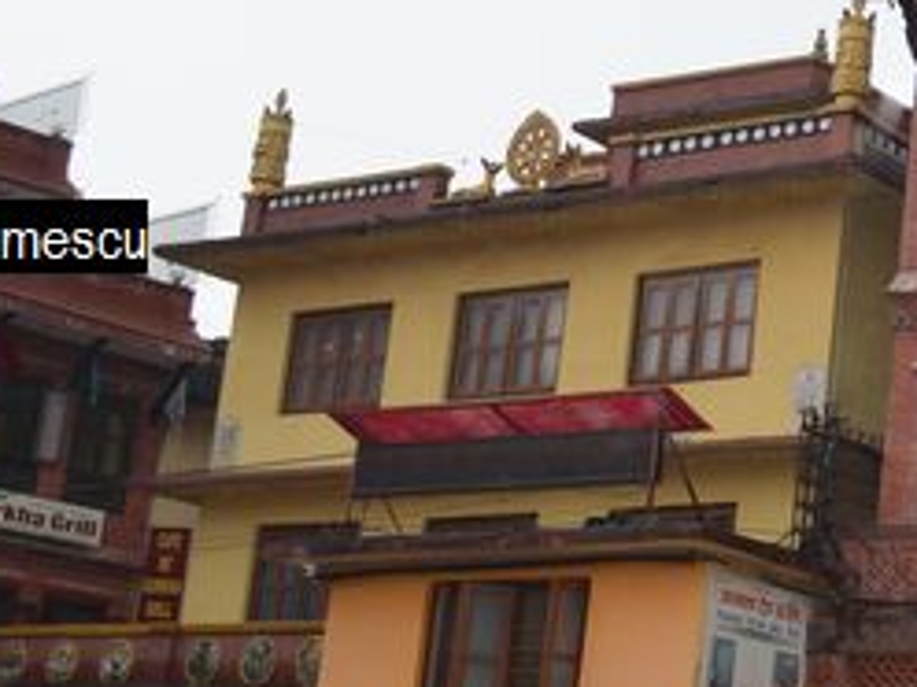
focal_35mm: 93
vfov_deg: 15.9
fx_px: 2464
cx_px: 1191
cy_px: 238
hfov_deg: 19.5
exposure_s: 1/125
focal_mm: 20
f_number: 3.8
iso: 400
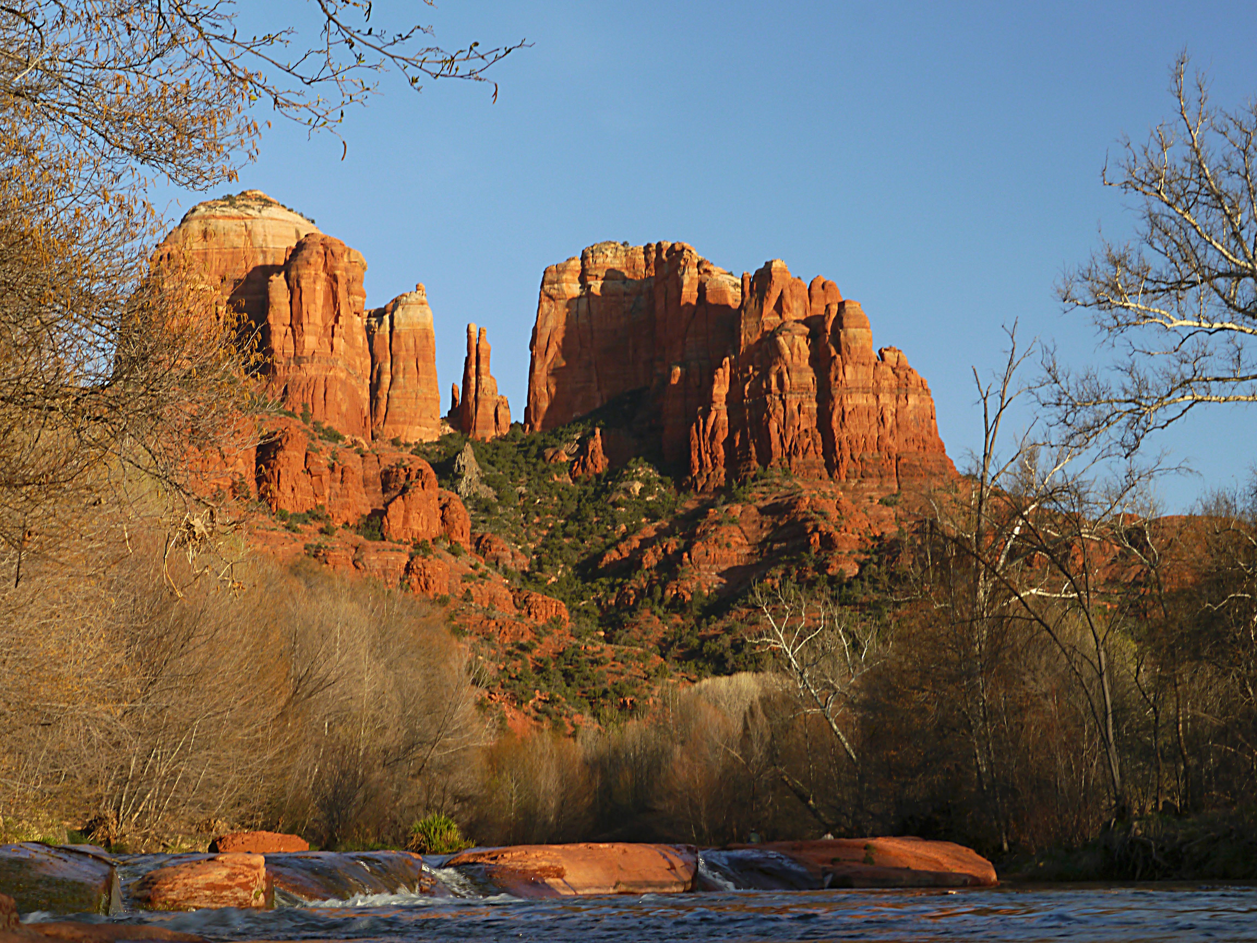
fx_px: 2324
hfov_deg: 30.3
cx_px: 628
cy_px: 472
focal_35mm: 64
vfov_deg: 22.9
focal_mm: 32
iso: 160
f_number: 16
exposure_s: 1/30
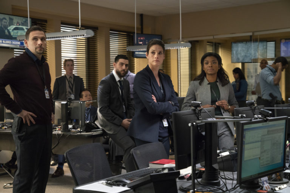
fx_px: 499
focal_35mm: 62
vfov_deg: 21.9
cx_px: 145
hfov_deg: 32.4
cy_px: 96
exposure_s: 1/160
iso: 5000
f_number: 4.5
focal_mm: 62
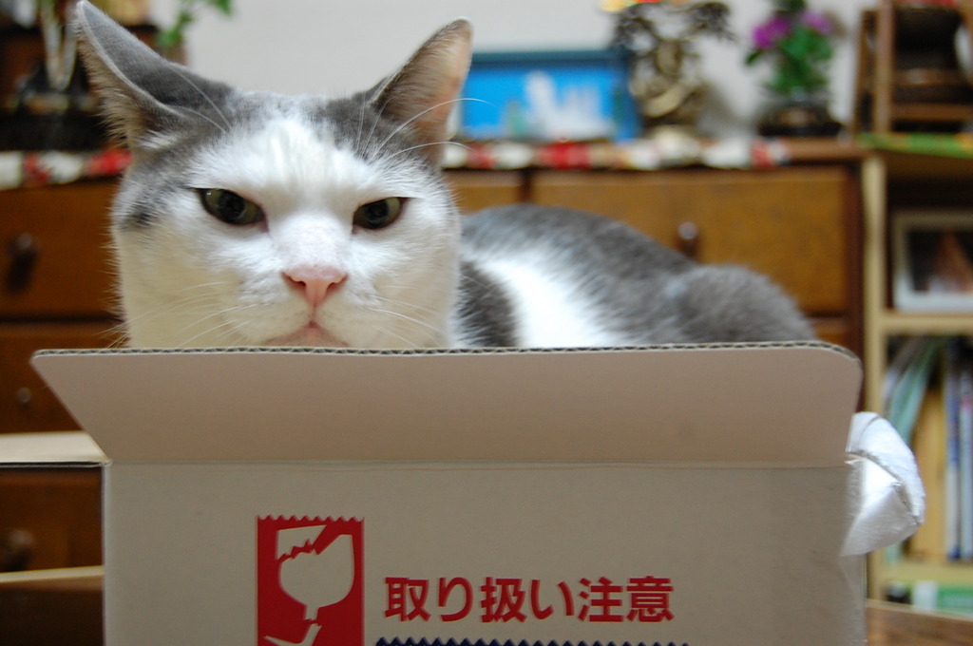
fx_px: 1296
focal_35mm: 48
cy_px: 323
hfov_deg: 41.2
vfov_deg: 28.0
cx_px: 486
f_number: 4.5
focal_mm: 32
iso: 800
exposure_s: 1/13
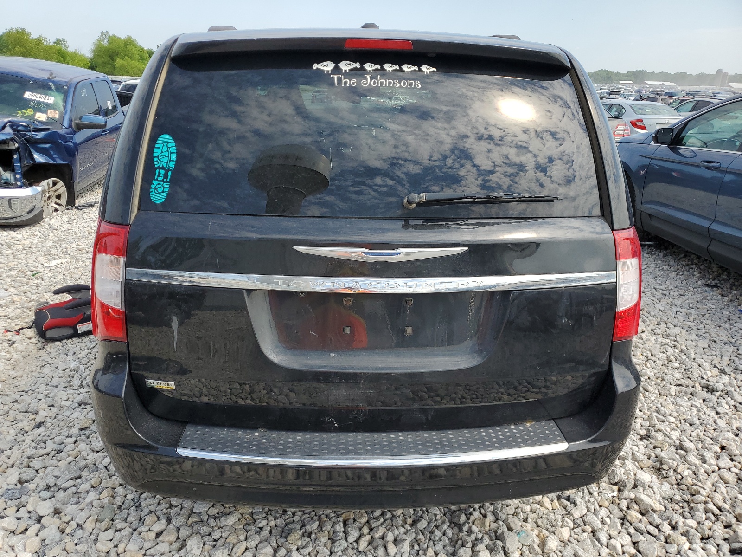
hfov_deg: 67.3
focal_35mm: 26
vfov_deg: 53.1
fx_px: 557
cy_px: 278
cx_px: 371
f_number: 1.5
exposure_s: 1/2000
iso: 50
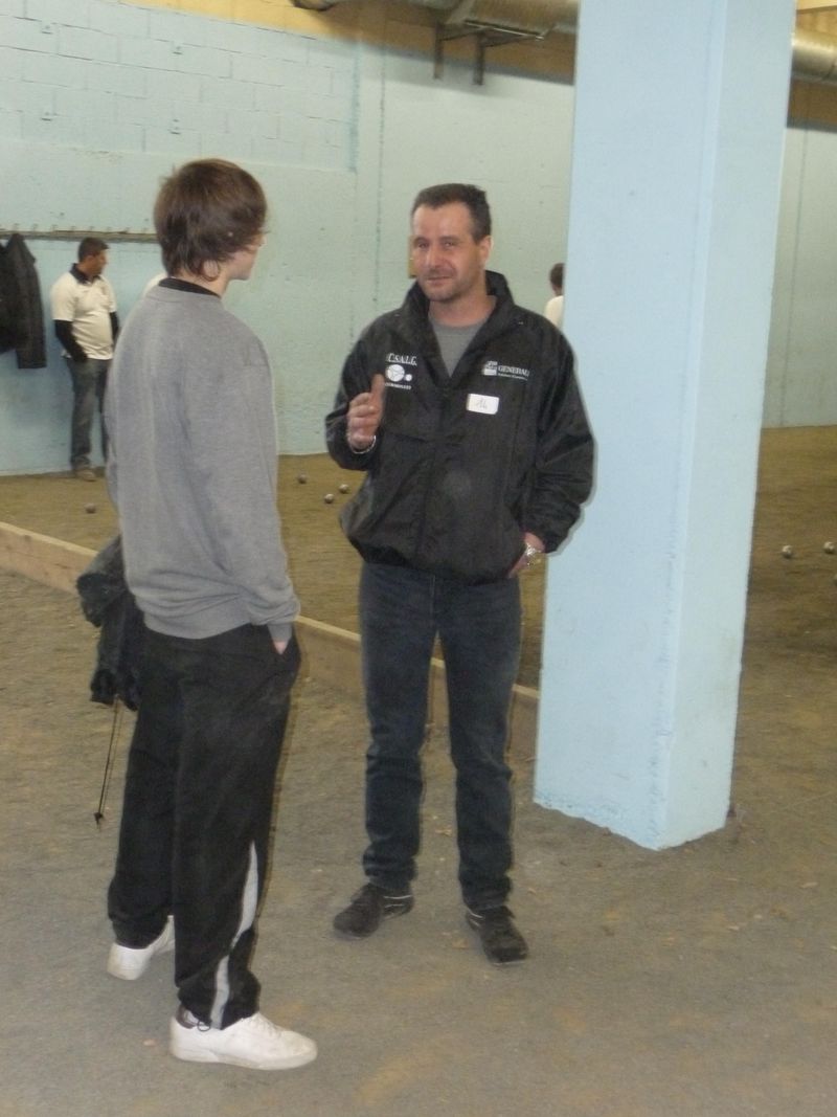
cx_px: 418
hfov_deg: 30.3
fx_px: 1548
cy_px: 558
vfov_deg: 39.7
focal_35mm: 48
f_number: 4.2
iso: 640
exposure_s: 1/30
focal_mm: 8
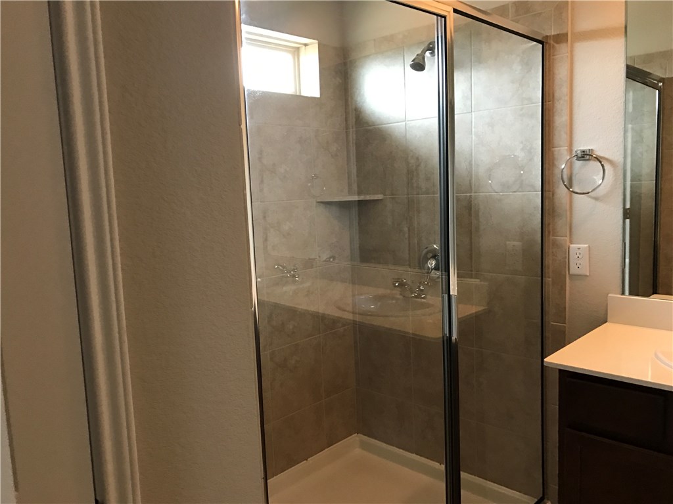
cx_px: 336
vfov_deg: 49.7
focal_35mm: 28
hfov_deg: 63.4
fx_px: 544
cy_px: 252
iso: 80
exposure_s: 1/15
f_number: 1.8
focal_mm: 3.99
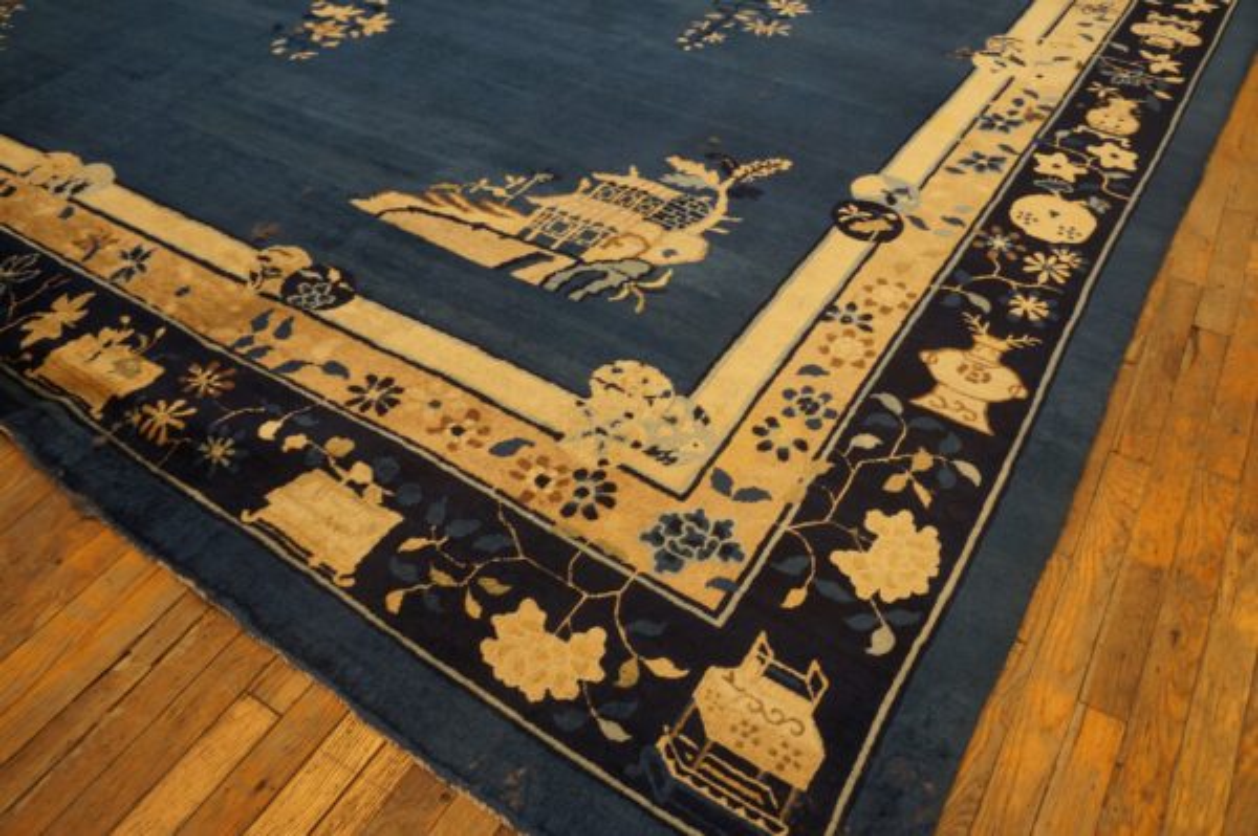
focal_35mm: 27
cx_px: 629
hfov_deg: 67.4
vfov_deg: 47.9
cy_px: 418
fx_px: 943
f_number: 4
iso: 500
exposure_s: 1/60
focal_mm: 18
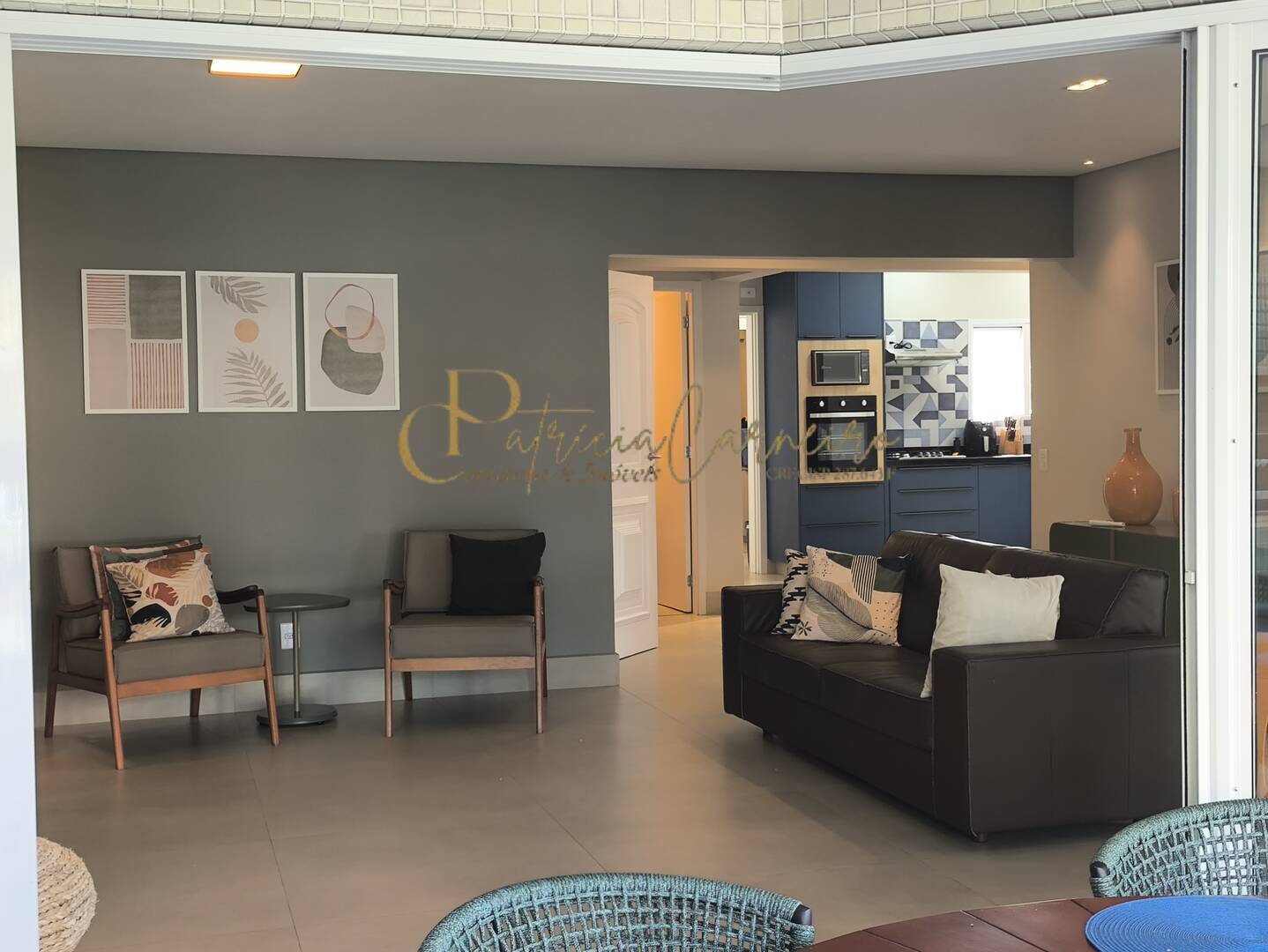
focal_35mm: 43
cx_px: 634
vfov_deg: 33.6
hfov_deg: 43.8
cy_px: 476
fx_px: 1576
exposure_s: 1/60
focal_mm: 4.71
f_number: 1.7
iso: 80
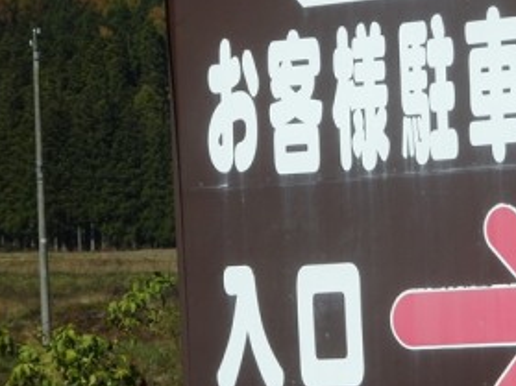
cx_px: 446
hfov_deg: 7.5
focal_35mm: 262
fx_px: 3904
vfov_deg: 5.7
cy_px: 151
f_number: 5.6
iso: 80
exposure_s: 1/640
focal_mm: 24.99
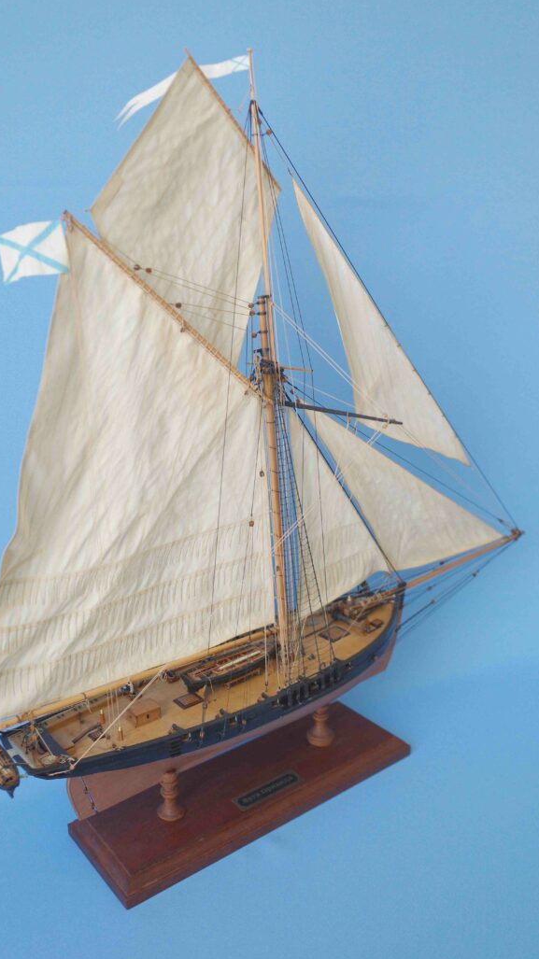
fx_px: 763
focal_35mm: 30
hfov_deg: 38.8
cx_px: 230
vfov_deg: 64.3
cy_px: 487
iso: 400
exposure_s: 1/125
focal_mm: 18.3
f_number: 2.8
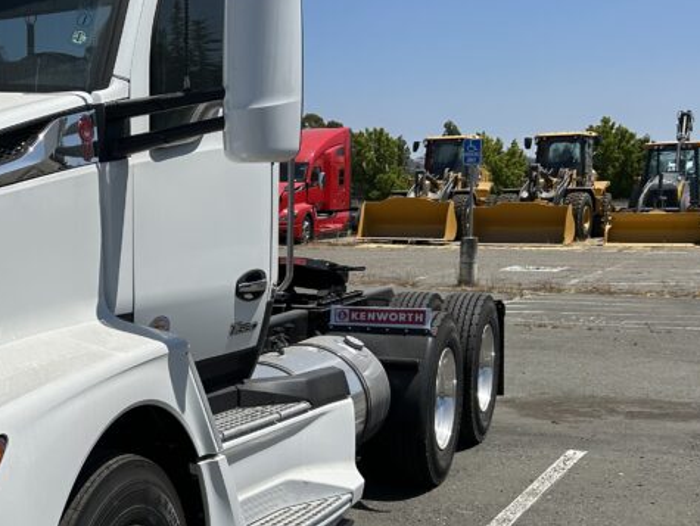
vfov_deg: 26.0
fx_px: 1133
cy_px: 339
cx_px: -34
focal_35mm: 56
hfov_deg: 31.2
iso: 50
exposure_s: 1/6993
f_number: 1.5
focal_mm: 5.7
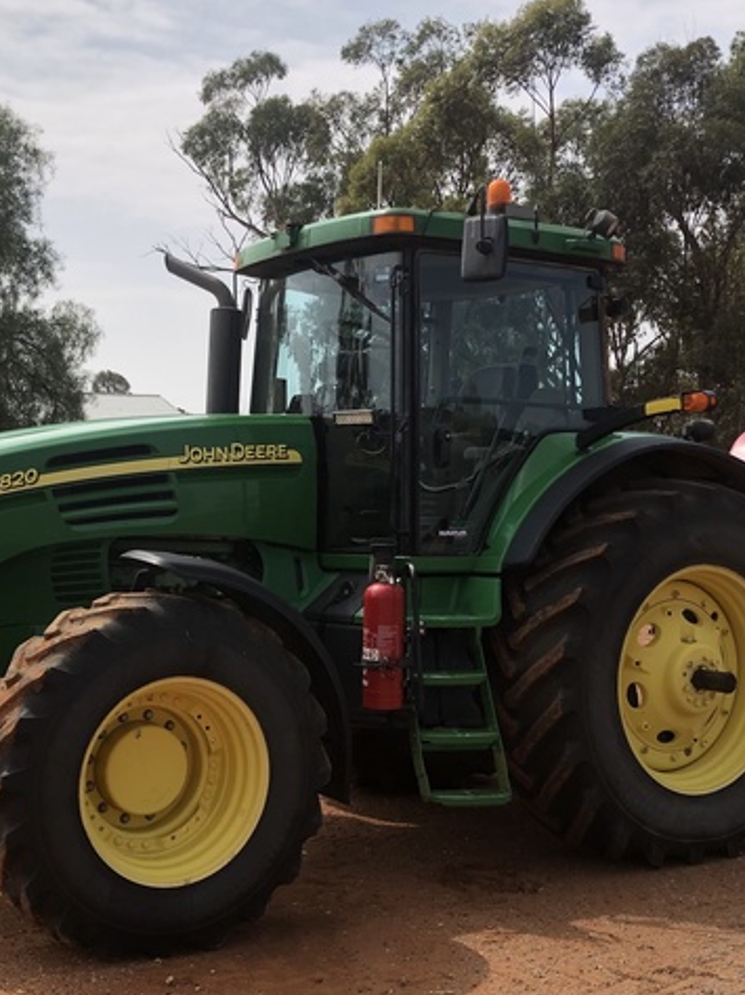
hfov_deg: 28.0
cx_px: 317
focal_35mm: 52
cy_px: 563
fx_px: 1494
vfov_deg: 36.8
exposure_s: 1/2825
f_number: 1.8
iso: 20
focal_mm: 3.99
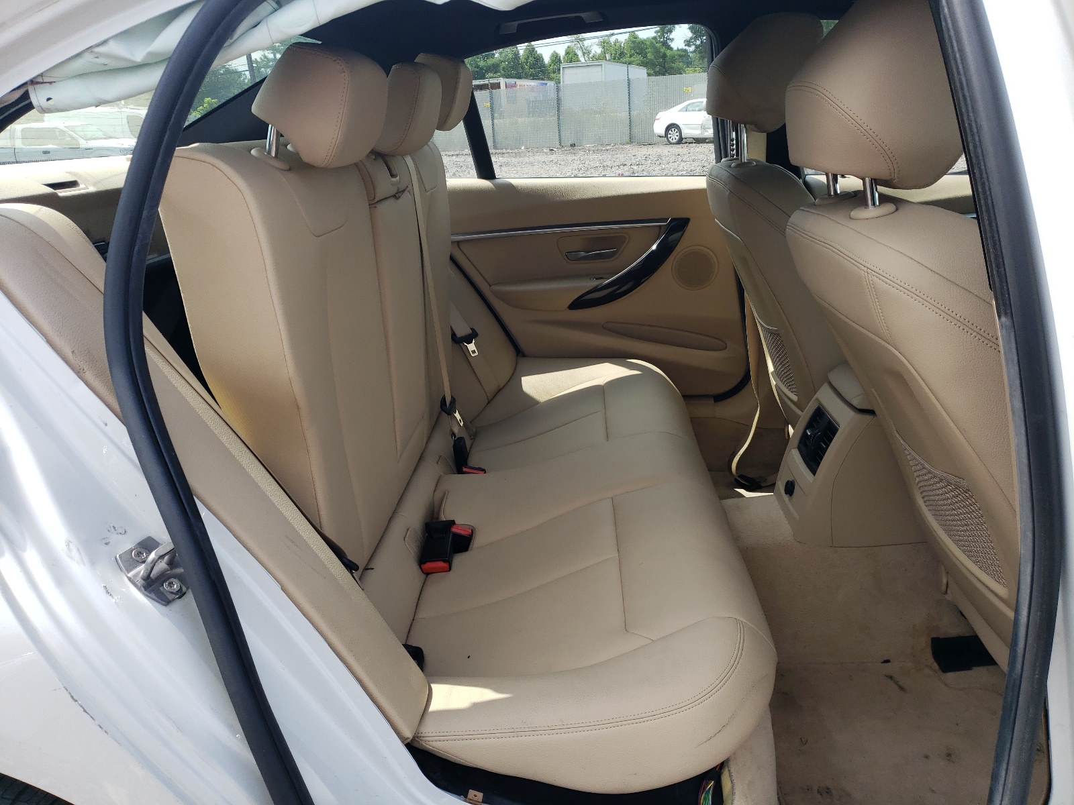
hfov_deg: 67.3
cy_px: 402
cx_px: 537
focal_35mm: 26
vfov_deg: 53.1
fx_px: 807
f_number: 1.5
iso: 50
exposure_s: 1/1667
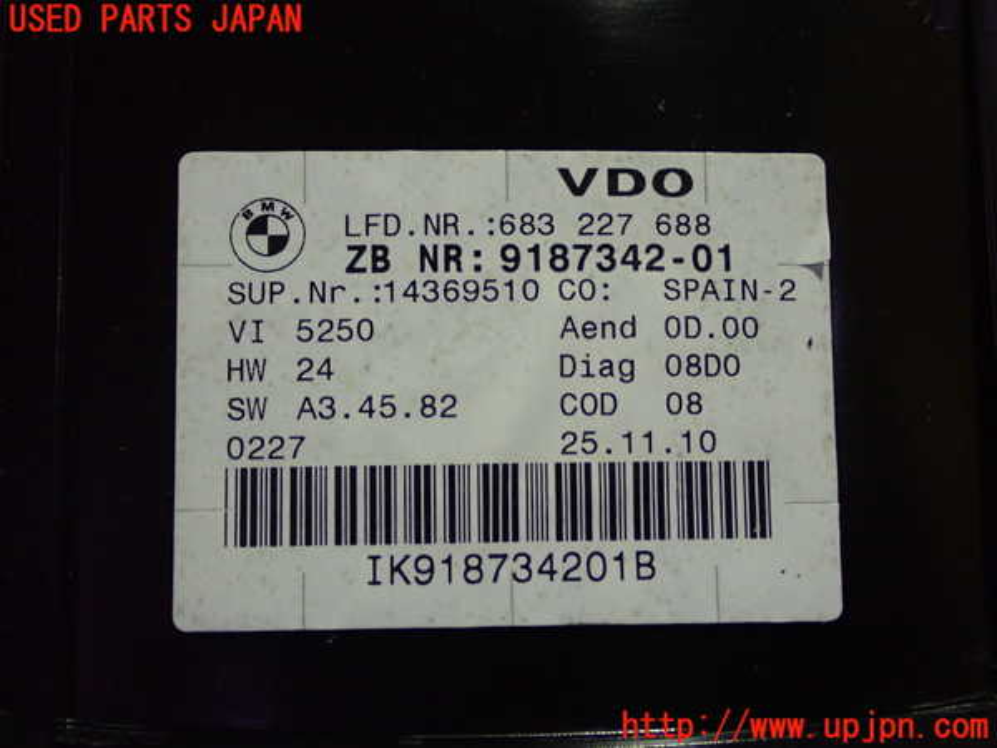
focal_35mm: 47
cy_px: 374
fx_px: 1354
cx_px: 498
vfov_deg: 30.9
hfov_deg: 40.4
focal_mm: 8.4
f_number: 3.1
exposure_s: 1/50
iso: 800
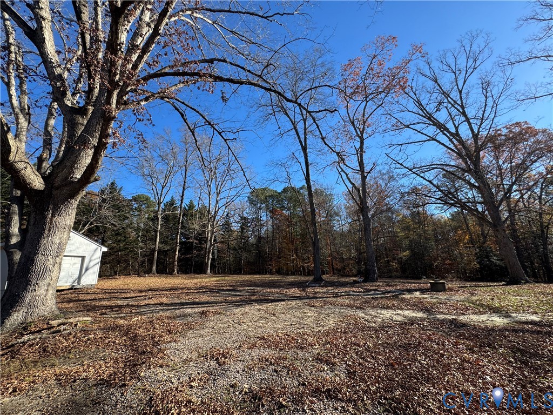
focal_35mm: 14
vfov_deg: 85.7
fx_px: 224
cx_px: 276
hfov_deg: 102.1
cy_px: 208
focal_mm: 2.22
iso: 50
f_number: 2.2
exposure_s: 1/763
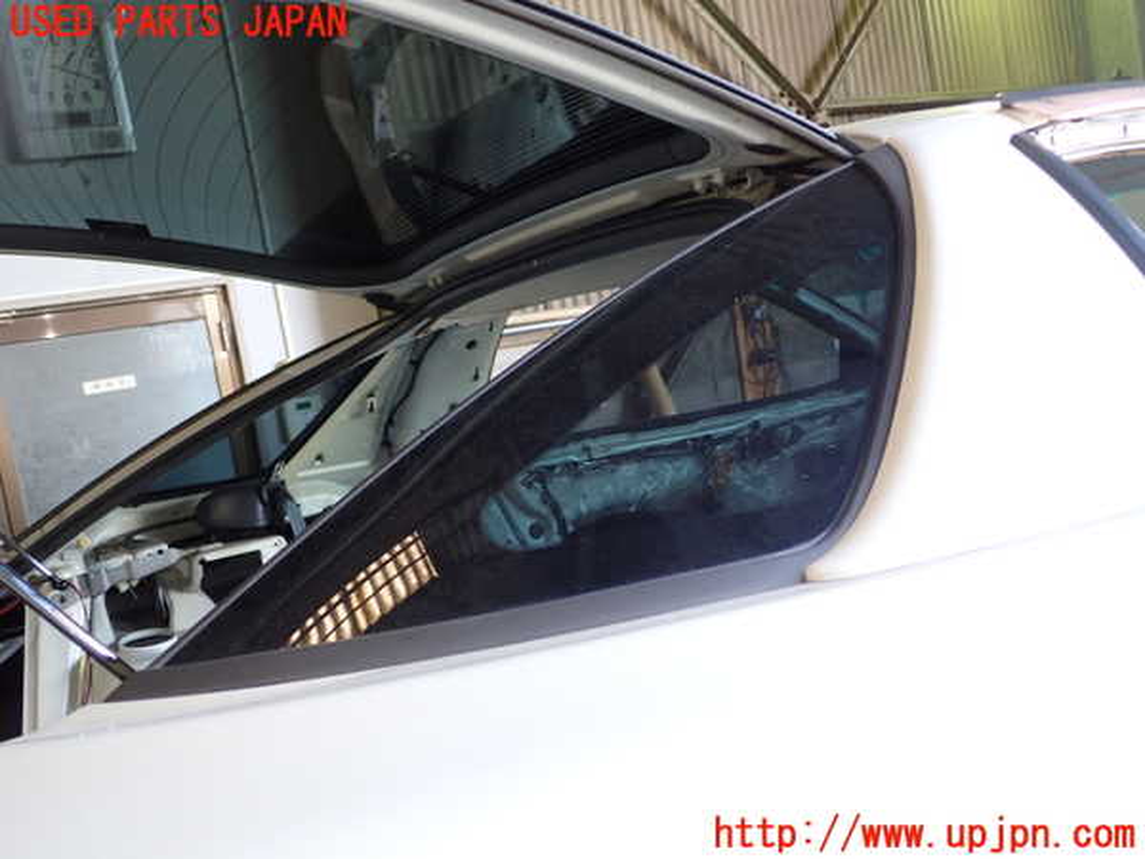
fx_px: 1058
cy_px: 430
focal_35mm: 32
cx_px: 572
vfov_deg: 44.2
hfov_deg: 56.8
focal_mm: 5.79
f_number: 2.4
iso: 200
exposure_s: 1/30
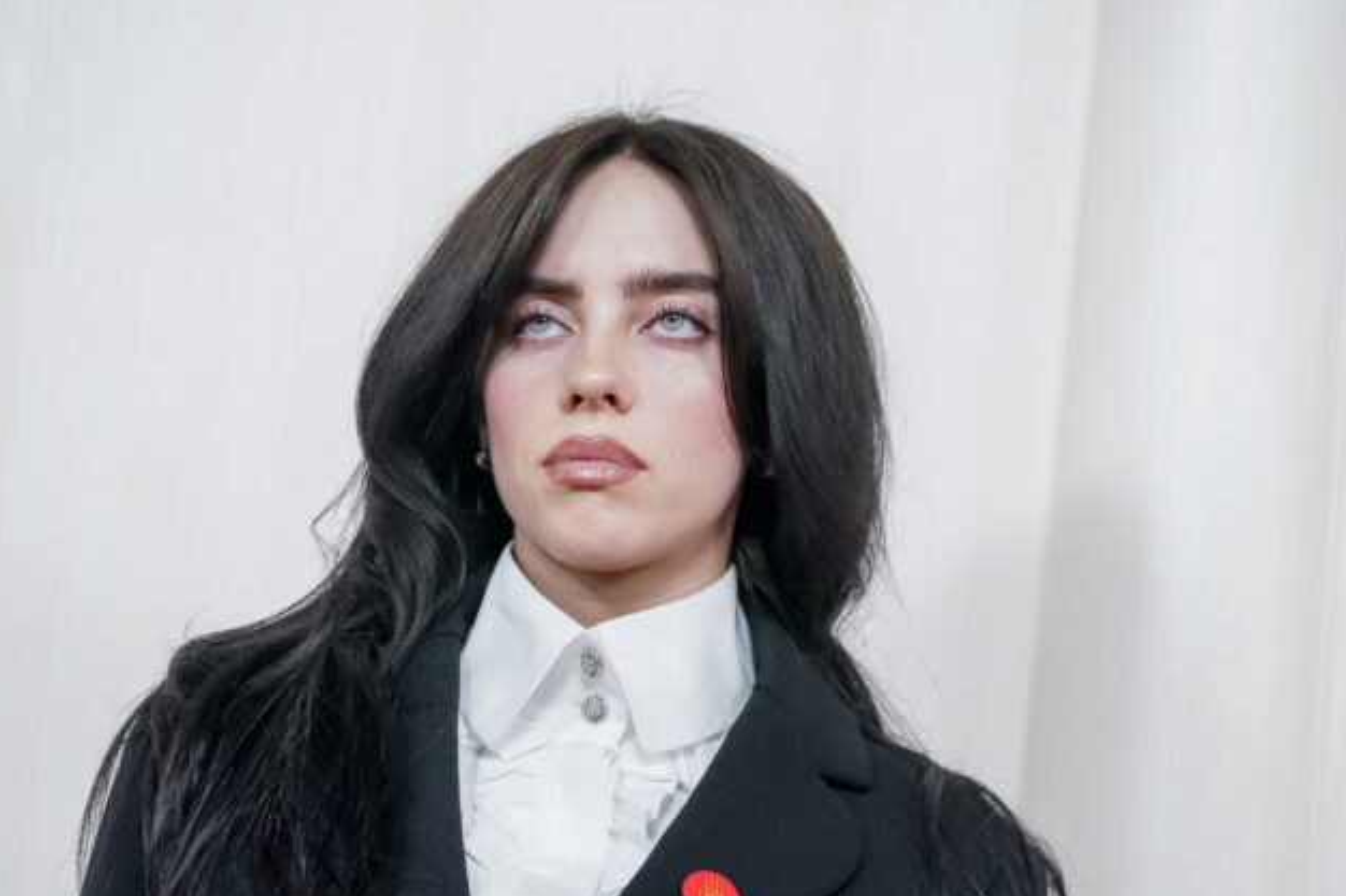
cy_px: 452
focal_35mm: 133
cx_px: 667
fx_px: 4971
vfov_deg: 10.3
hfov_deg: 15.4
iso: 4000
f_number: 5.6
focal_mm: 130
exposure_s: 1/400
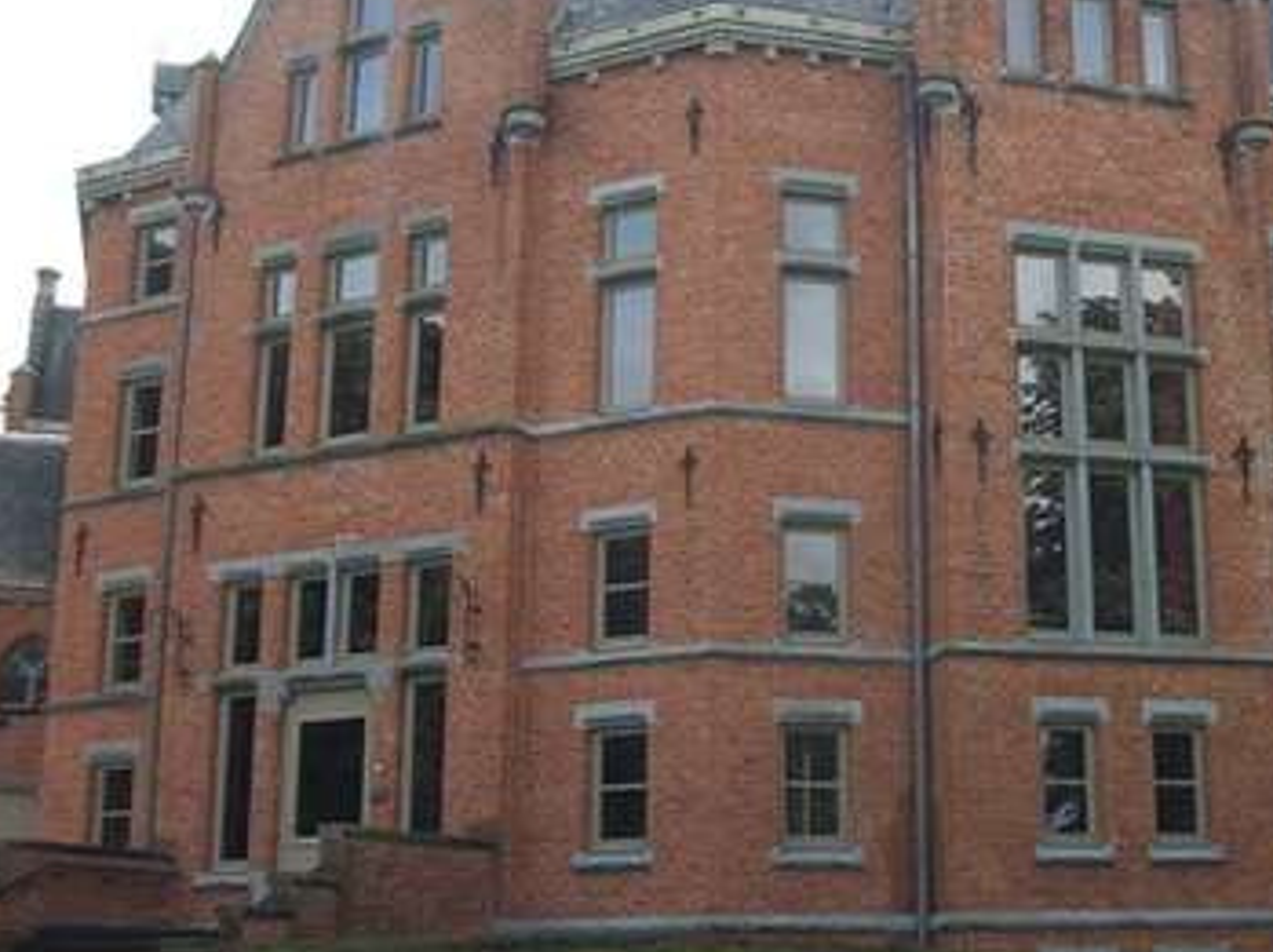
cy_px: 436
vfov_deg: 26.5
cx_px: 846
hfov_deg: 34.7
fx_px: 2021
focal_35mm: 55
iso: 80
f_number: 2.9
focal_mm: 5.7
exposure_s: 1/640
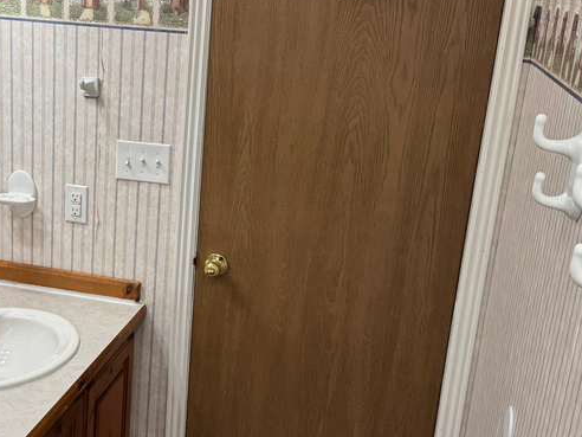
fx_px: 841
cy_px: 230
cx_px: 175
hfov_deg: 37.6
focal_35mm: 50
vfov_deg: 29.1
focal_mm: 6.76
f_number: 1.78
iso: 200
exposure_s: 1/120
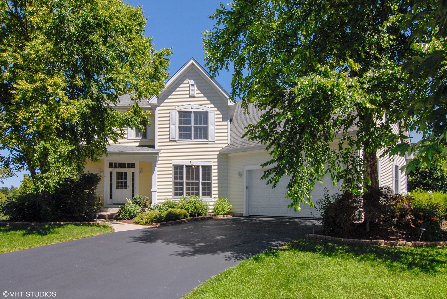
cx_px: 224
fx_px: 298
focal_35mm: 24
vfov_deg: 53.3
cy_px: 150
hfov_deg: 73.7
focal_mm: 16
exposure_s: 1/500
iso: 320
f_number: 9
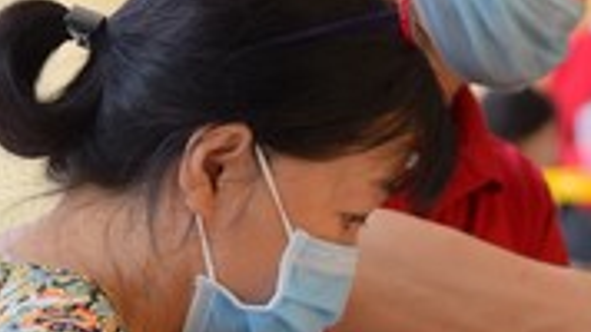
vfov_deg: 3.9
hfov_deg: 6.9
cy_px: 438
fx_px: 4904
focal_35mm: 313
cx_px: 496
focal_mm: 82
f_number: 5
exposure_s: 1/200
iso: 200
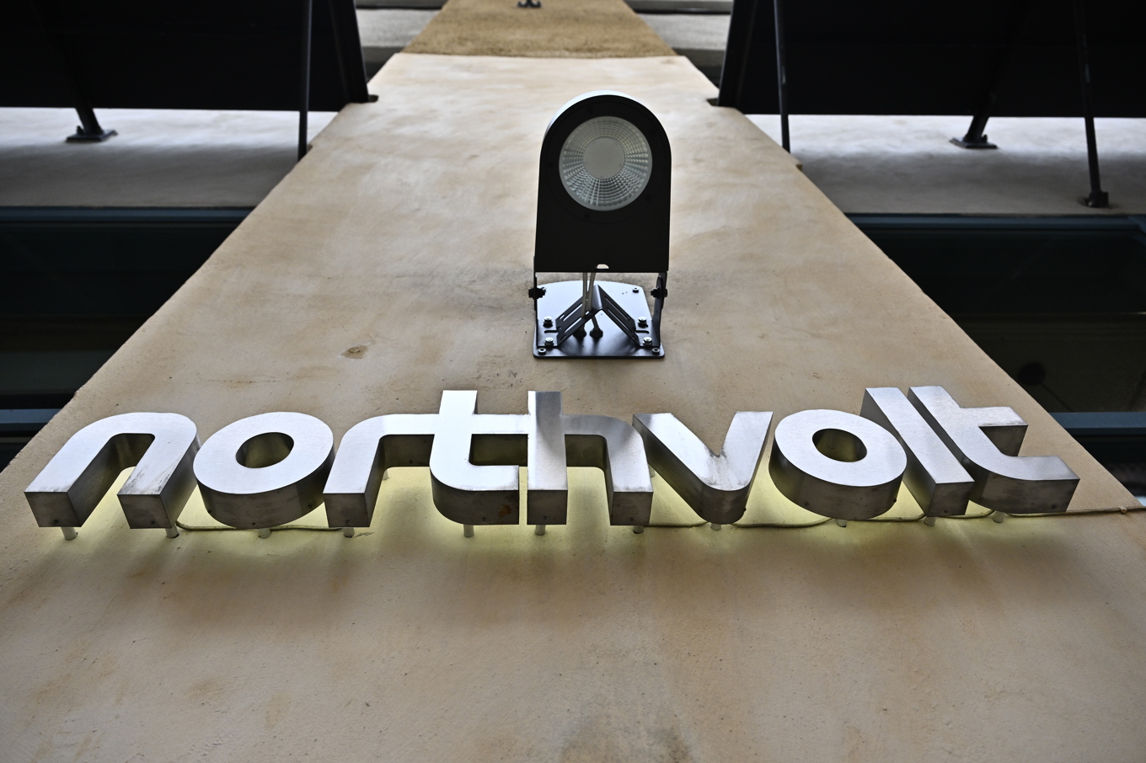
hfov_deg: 73.8
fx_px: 764
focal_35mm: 24
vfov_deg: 53.1
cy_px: 382
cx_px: 573
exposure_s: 1/400
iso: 800
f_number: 5
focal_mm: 24
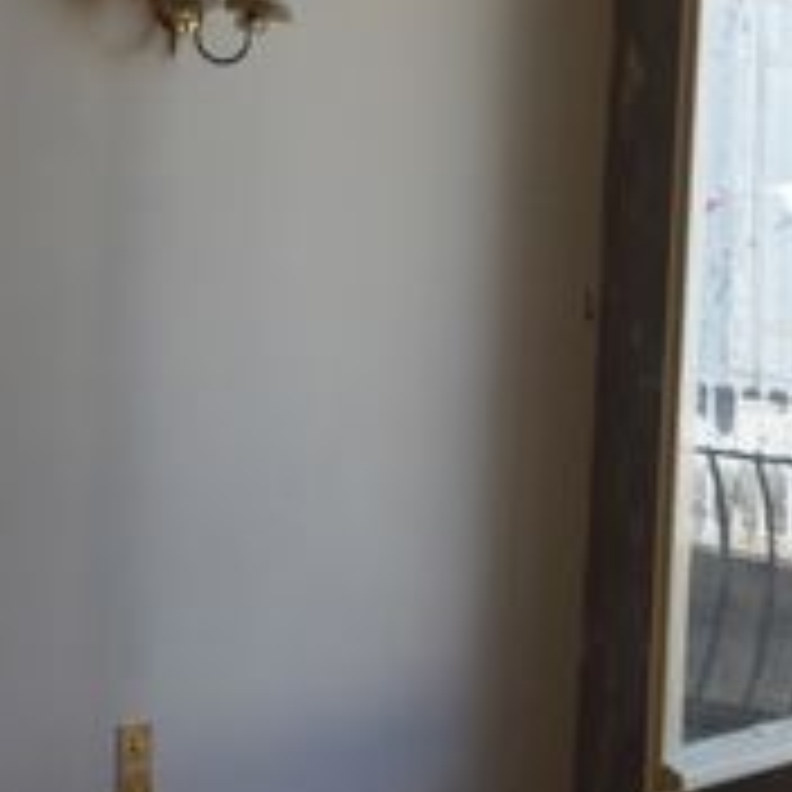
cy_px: 364
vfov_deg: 18.9
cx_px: 812
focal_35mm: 92
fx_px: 2381
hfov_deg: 18.3
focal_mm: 18
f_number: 5.6
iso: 360
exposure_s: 1/125
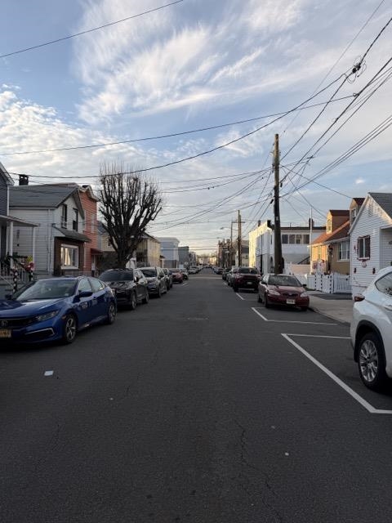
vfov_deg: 71.6
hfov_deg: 56.8
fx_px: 362
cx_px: 196
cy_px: 262
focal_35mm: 24
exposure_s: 1/2000
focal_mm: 6.76
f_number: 1.78
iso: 80
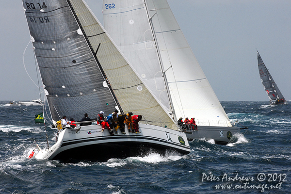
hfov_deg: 6.9
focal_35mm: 300
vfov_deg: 4.6
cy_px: 97
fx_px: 2425
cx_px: 146
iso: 400
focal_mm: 200
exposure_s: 1/1000
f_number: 8.5
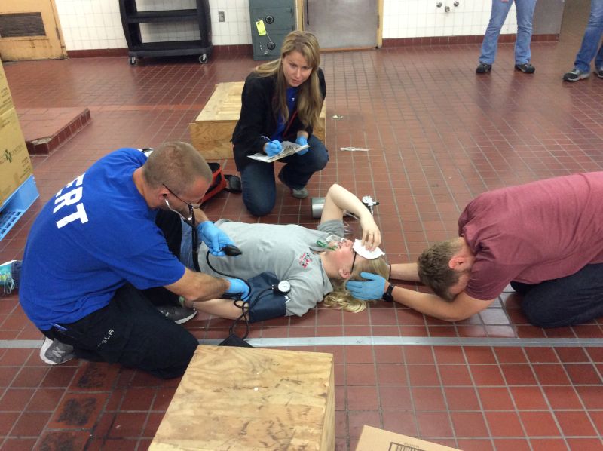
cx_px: 302
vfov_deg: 44.1
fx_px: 557
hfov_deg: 56.9
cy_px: 226
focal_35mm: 32
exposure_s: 1/24
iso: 125
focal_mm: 3.3
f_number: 2.4
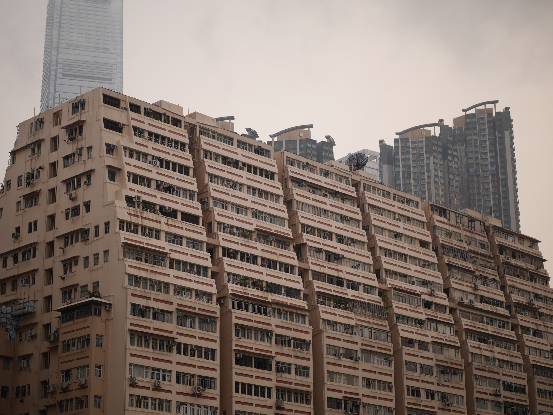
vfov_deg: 17.2
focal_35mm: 86
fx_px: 1374
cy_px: 208
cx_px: 276
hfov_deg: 22.7
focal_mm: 43
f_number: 1.4
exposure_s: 1/2500
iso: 200
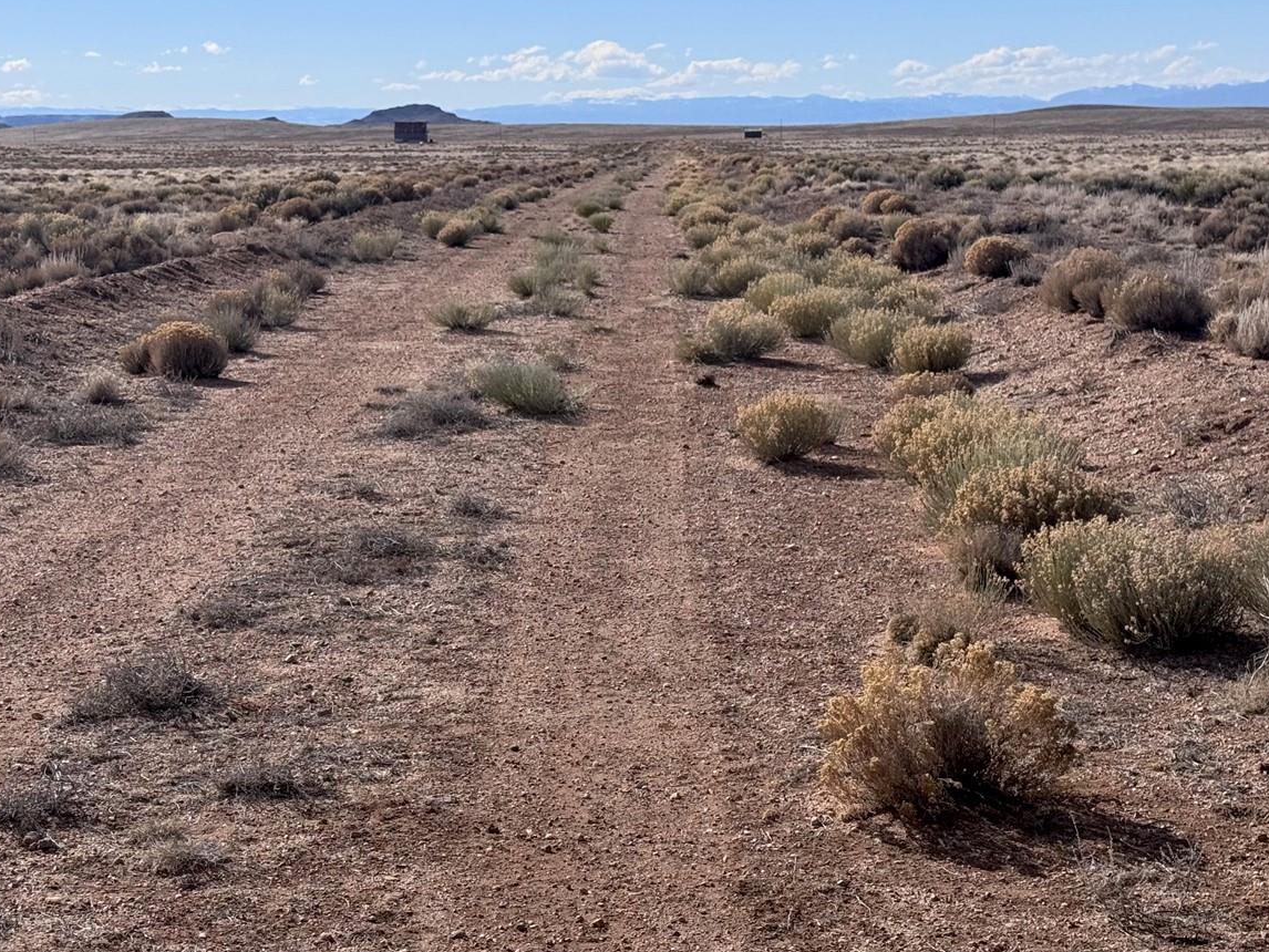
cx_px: 626
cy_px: 588
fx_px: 2457
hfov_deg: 29.0
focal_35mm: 67
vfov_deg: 21.9
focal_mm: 6.76
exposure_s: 1/6410
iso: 64
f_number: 1.78
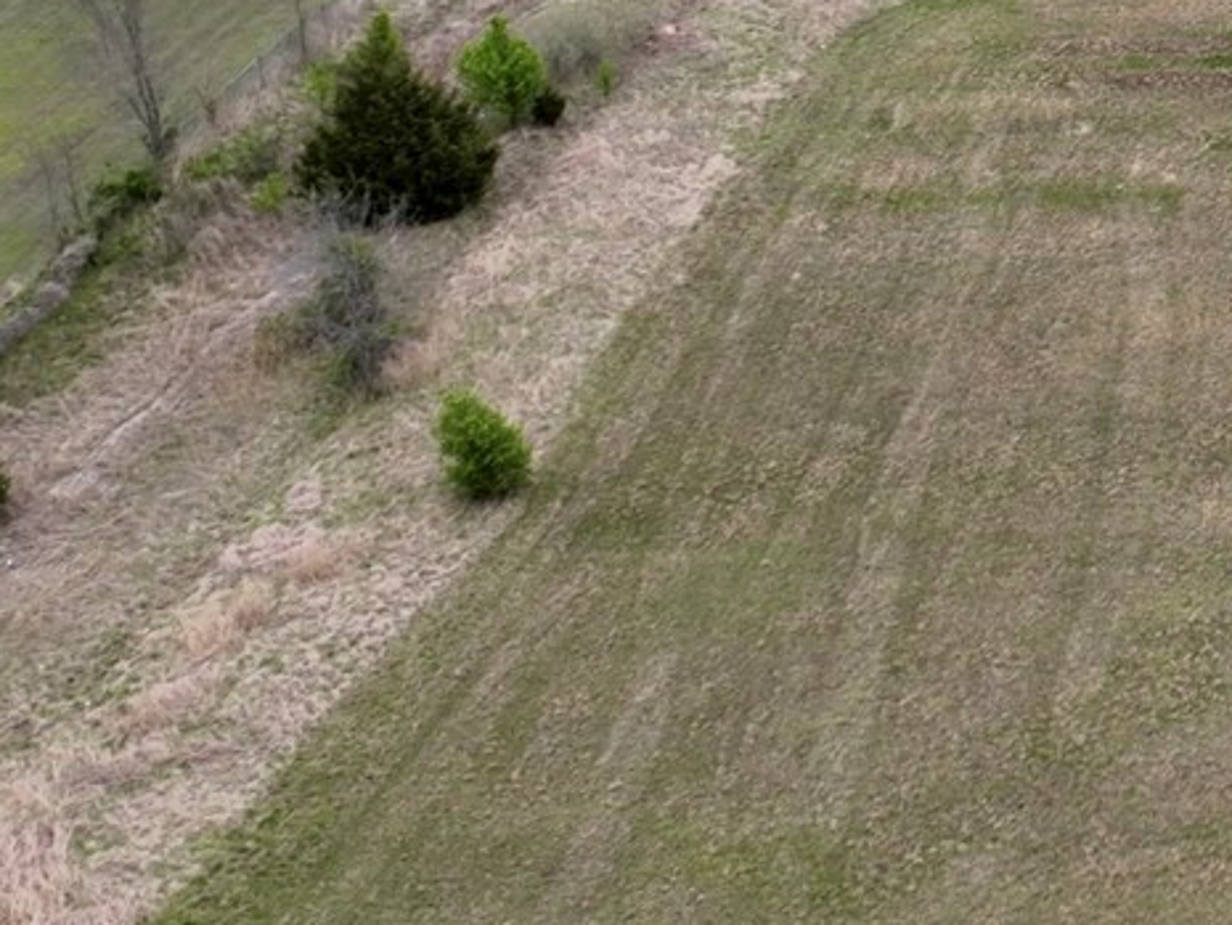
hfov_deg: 18.0
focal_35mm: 99
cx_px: 1778
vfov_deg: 14.4
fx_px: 3524
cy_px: -239
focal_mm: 12.29
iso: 150
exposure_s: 1/1600
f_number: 2.8
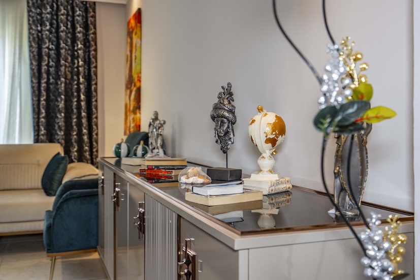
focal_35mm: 35
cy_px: 140
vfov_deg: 37.8
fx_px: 408
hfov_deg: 54.4
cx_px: 210
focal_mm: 35
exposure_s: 1/125
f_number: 4
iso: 640
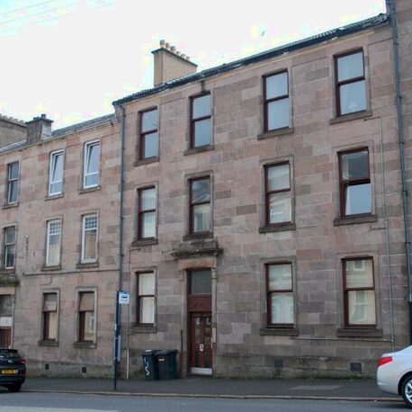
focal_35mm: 43
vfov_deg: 39.2
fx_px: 579
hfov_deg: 39.0
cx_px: 244
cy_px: 209
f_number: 6.3
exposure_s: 1/160
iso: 100
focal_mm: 22
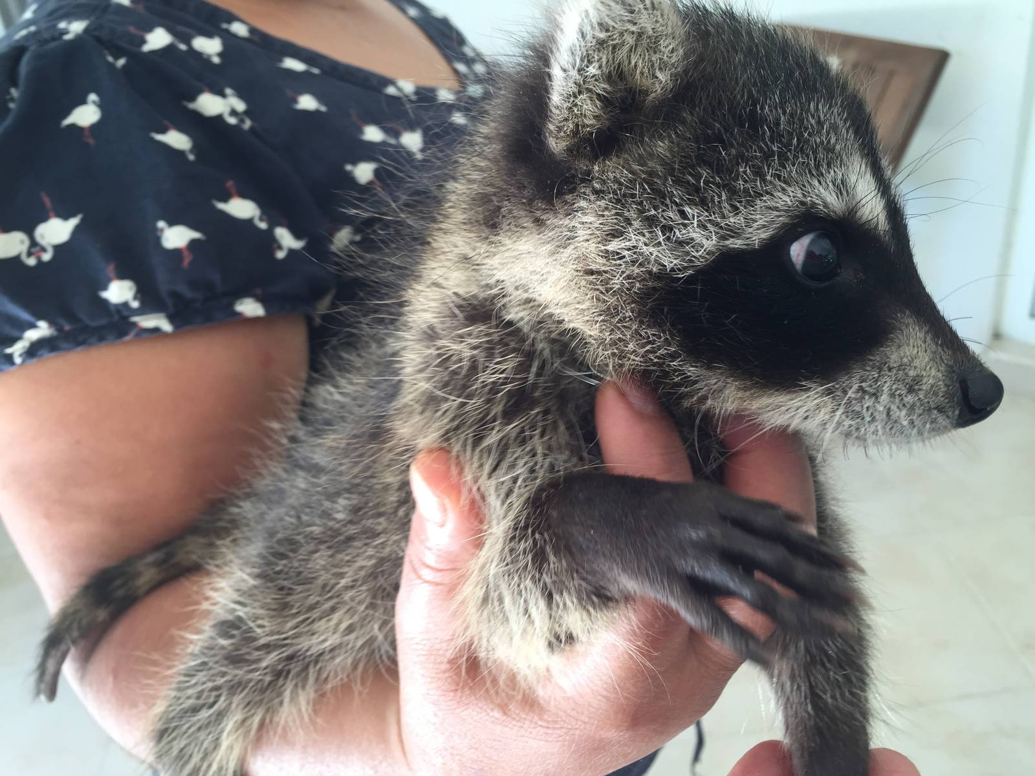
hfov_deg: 61.7
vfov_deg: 48.2
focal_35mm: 29
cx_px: 518
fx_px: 867
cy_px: 388
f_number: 2.2
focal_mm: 4.15
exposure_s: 1/60
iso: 40
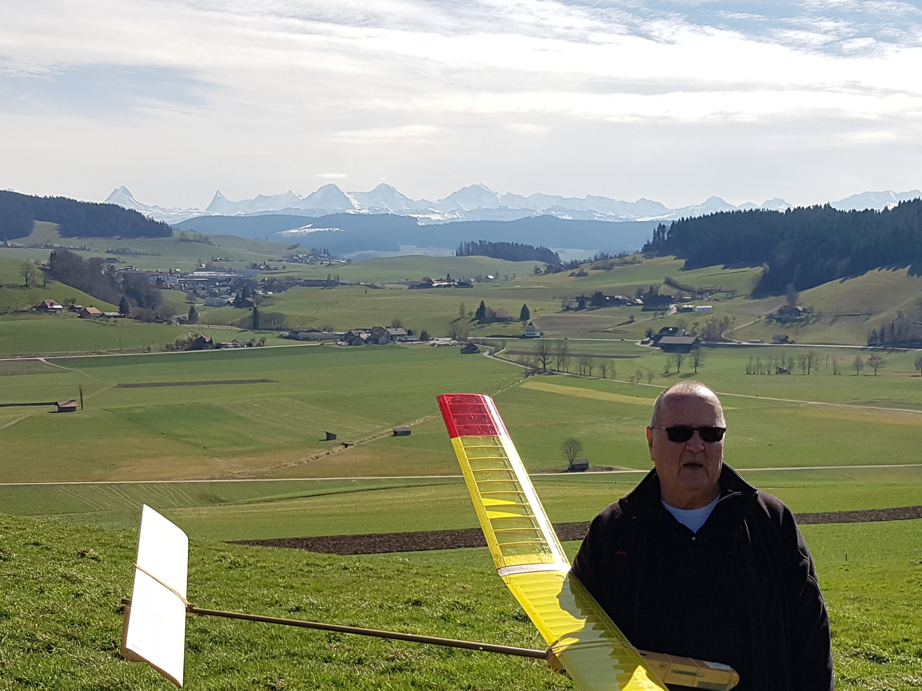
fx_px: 1198
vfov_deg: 31.2
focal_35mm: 45
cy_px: 566
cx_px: 542
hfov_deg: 41.9
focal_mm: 4.2
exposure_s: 1/3504
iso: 50
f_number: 1.7
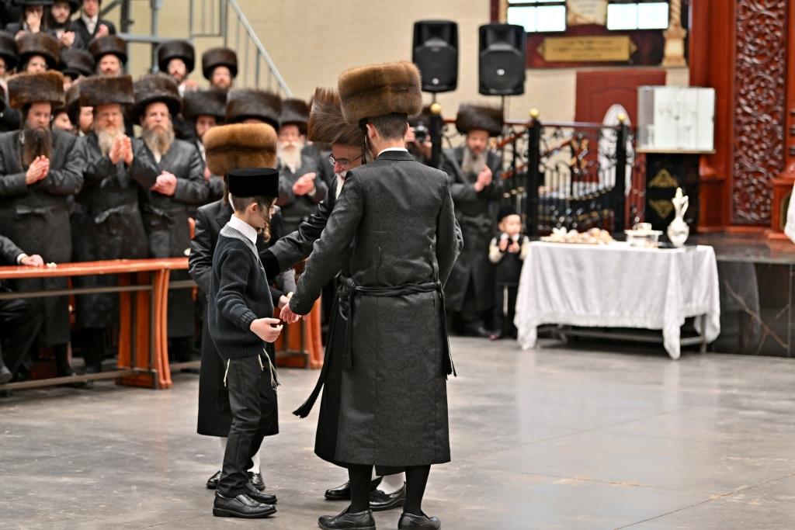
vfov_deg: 14.4
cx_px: 398
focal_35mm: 95
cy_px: 265
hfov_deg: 21.5
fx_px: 2098
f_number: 2.8
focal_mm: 95
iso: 500
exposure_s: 1/320
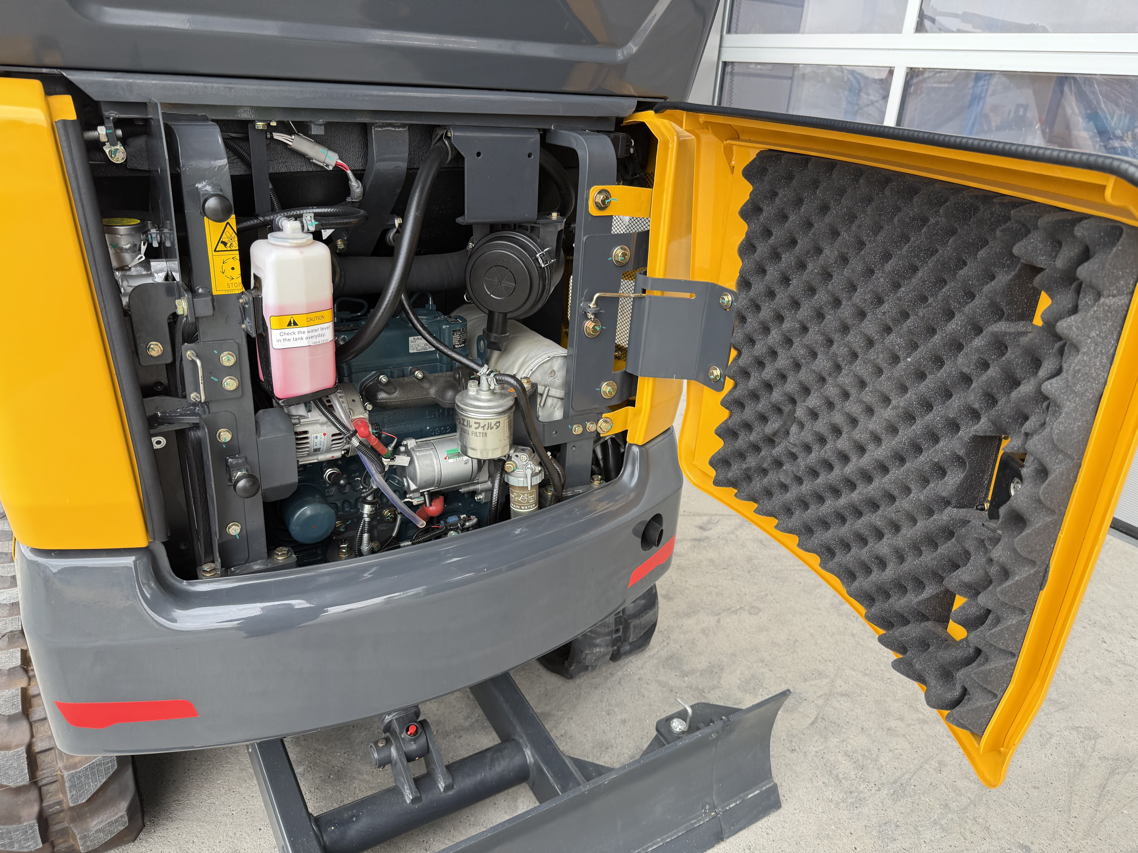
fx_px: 789
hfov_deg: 71.6
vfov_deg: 56.8
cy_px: 426
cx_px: 569
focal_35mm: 24
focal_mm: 6.76
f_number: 1.78
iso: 100
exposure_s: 1/121
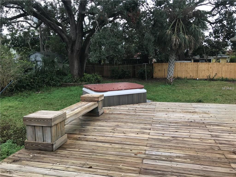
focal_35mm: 28
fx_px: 191
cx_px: 118
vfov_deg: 49.7
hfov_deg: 63.4
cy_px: 88
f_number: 1.8
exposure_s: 1/595
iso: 20
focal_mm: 3.99
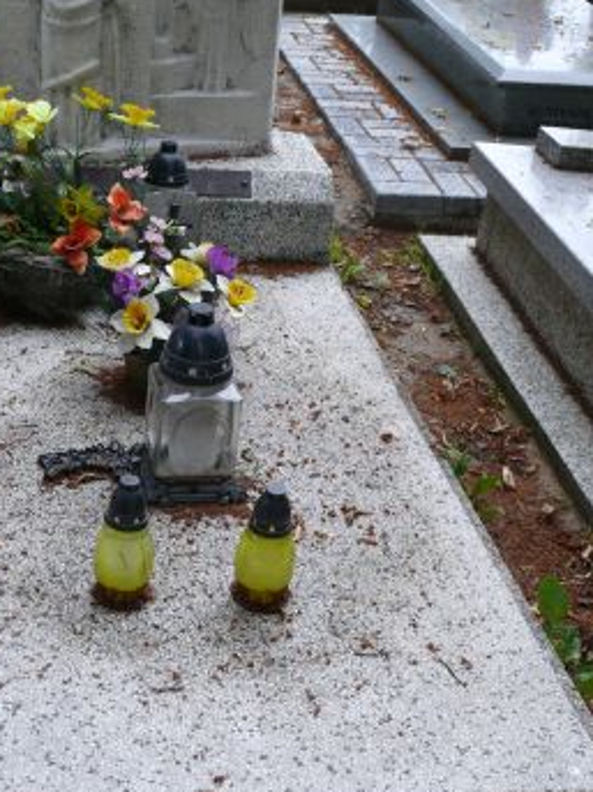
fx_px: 1120
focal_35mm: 49
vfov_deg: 38.7
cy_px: 309
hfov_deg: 29.5
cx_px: 201
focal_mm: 7.4
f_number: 2.8
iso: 100
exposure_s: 1/50
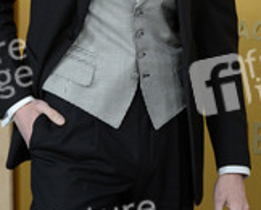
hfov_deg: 11.9
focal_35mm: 162
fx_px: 1253
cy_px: -3
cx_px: 126
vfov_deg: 9.5
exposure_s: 1/250
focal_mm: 70
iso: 2500
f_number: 5.6
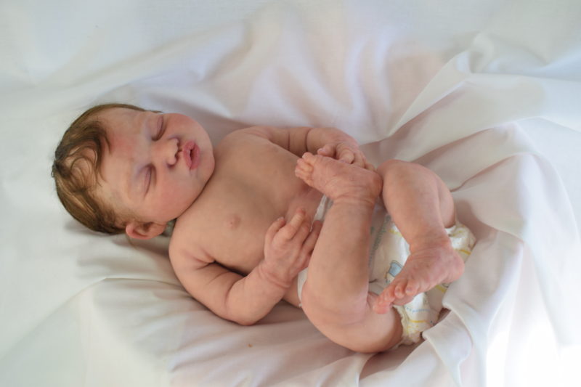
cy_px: 194
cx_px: 290
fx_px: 823
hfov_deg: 38.9
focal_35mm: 51
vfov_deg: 26.5
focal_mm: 34
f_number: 5.6
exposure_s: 1/40
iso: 100
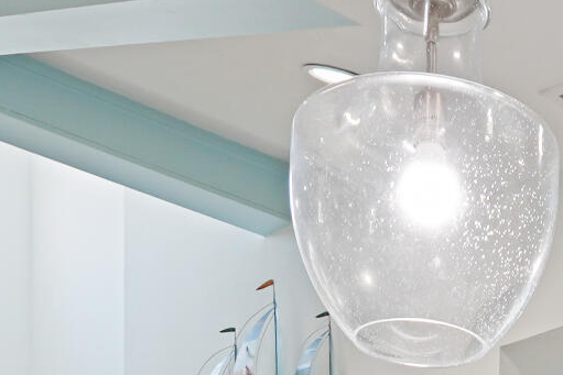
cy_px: 929
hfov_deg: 22.2
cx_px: 567
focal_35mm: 88
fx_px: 1377
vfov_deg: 12.1
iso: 100
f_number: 4
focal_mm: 10
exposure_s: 1/20
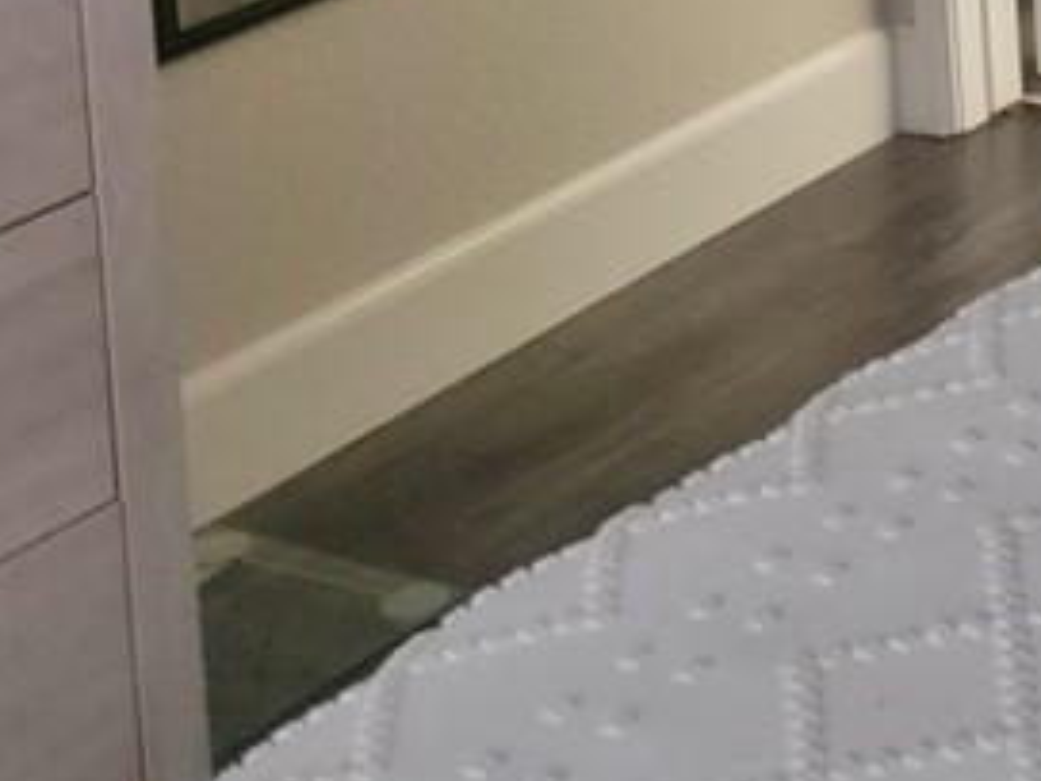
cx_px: 1833
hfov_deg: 16.8
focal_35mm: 98
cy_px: -662
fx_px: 2947
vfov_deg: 13.4
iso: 250
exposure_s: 1/20
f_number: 1.5
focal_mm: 4.3
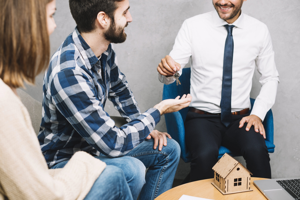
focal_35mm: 50
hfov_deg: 39.6
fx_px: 417
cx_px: 150
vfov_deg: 27.0
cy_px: 100
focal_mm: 50
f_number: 4
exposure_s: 1/125
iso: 250
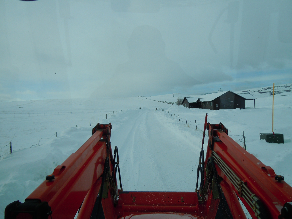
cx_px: 146
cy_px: 110
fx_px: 253
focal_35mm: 30
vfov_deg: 46.8
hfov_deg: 60.0
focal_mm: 5.4
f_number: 7
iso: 100
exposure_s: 1/500
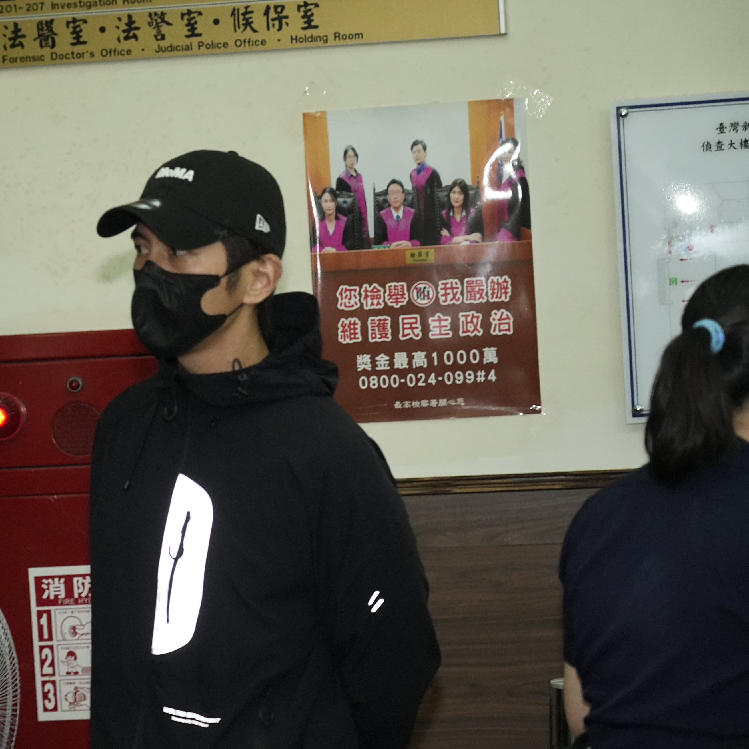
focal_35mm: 115
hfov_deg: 15.1
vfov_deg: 15.2
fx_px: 2815
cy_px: 388
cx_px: 151
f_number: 4
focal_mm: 77
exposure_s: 1/200
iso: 6400
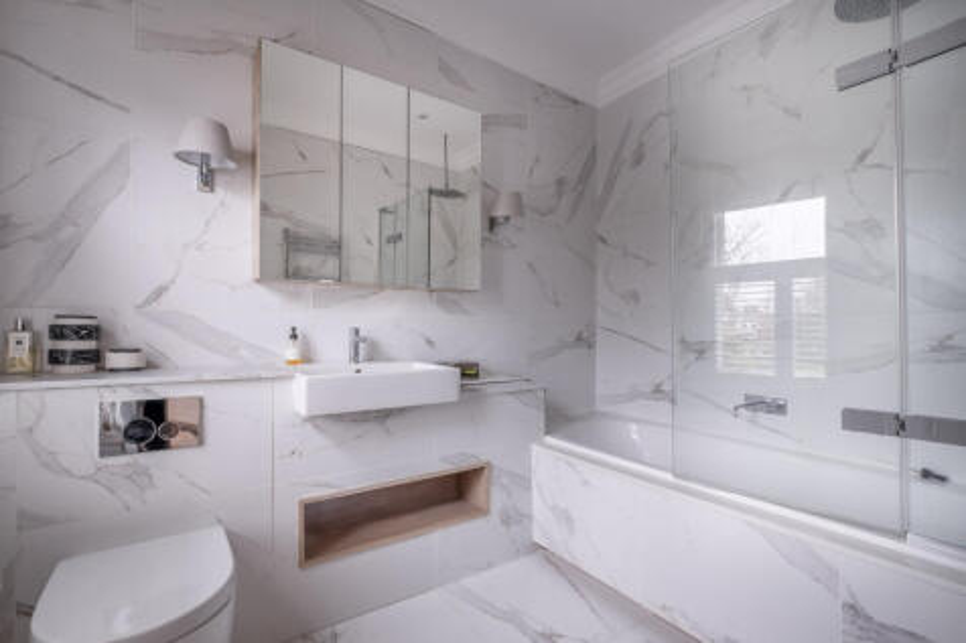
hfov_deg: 100.4
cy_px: 322
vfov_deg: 77.3
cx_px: 483
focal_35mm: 15
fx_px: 402
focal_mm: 10
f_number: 7.1
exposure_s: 1/4
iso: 250
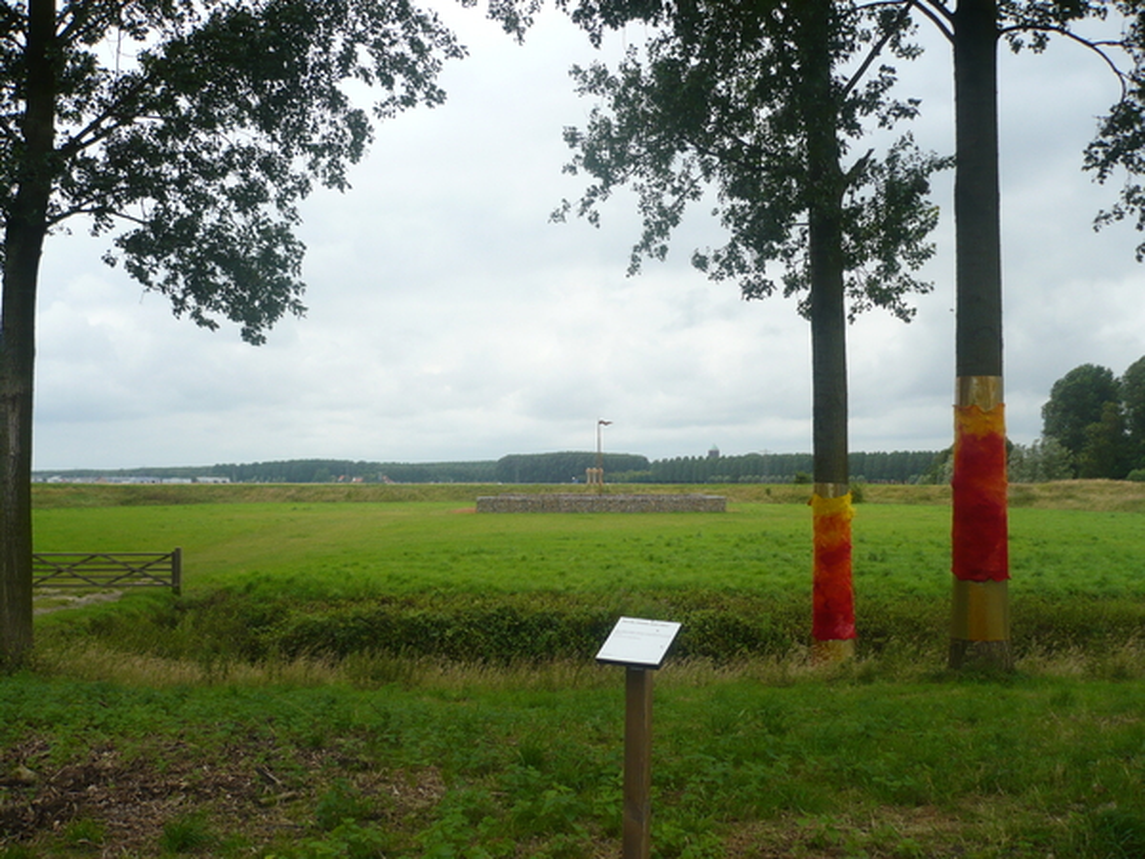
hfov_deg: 52.6
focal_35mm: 35
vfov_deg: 40.7
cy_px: 430
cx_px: 572
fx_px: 1158
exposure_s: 1/500
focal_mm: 5.8
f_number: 2.8
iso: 100
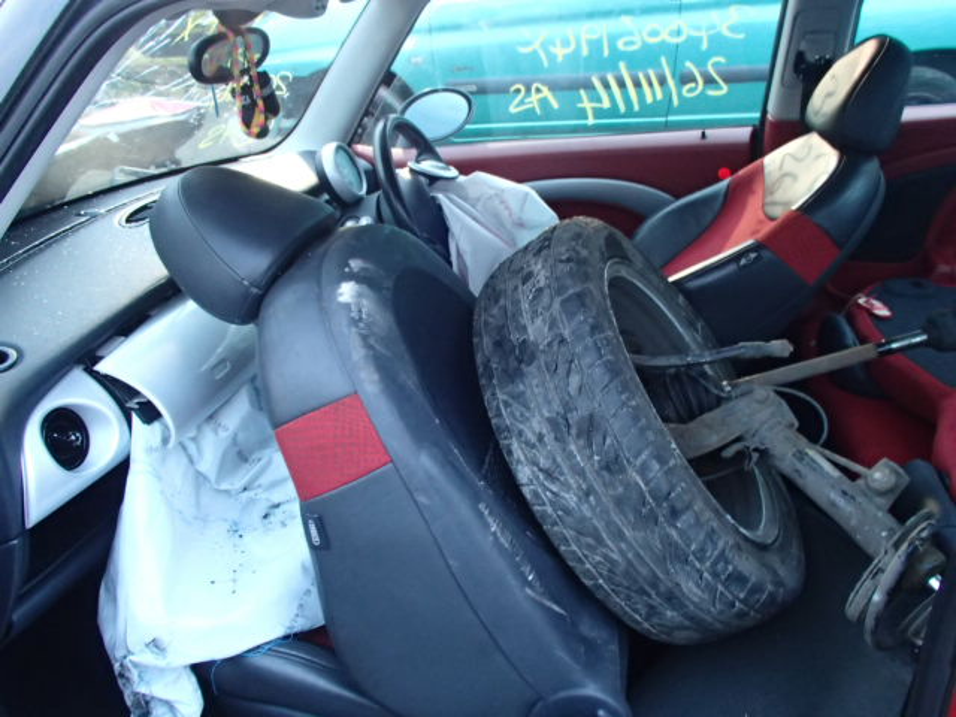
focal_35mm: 28
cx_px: 478
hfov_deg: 63.4
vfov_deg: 49.7
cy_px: 358
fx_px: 773
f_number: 3.9
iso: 800
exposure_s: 1/25
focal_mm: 5
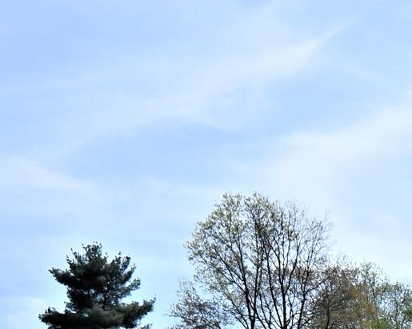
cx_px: 360
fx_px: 1366
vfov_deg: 13.4
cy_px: 405
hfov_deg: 16.9
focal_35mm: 112
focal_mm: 20
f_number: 10
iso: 2500
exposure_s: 1/8000
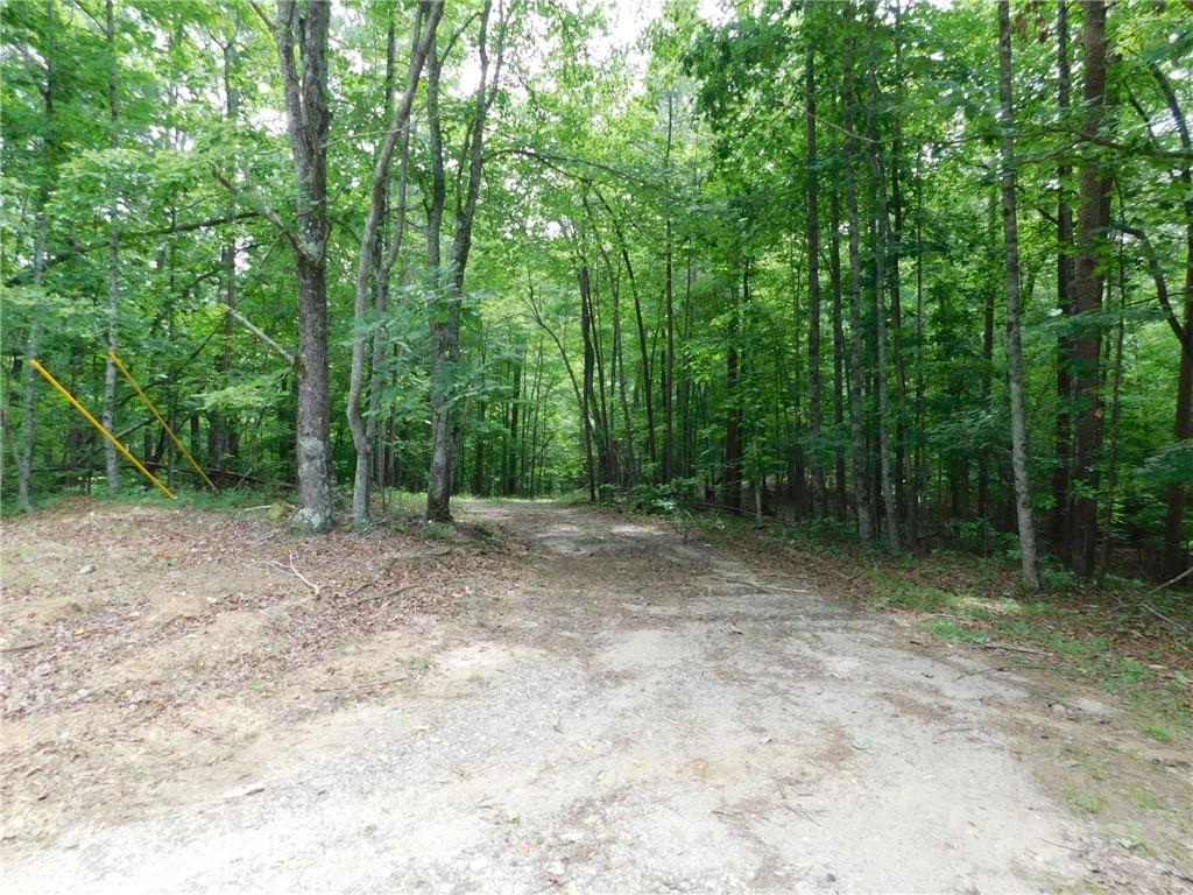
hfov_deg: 73.9
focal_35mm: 23
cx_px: 596
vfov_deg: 58.9
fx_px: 793
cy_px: 448
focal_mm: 4
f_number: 3
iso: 125
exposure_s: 1/125
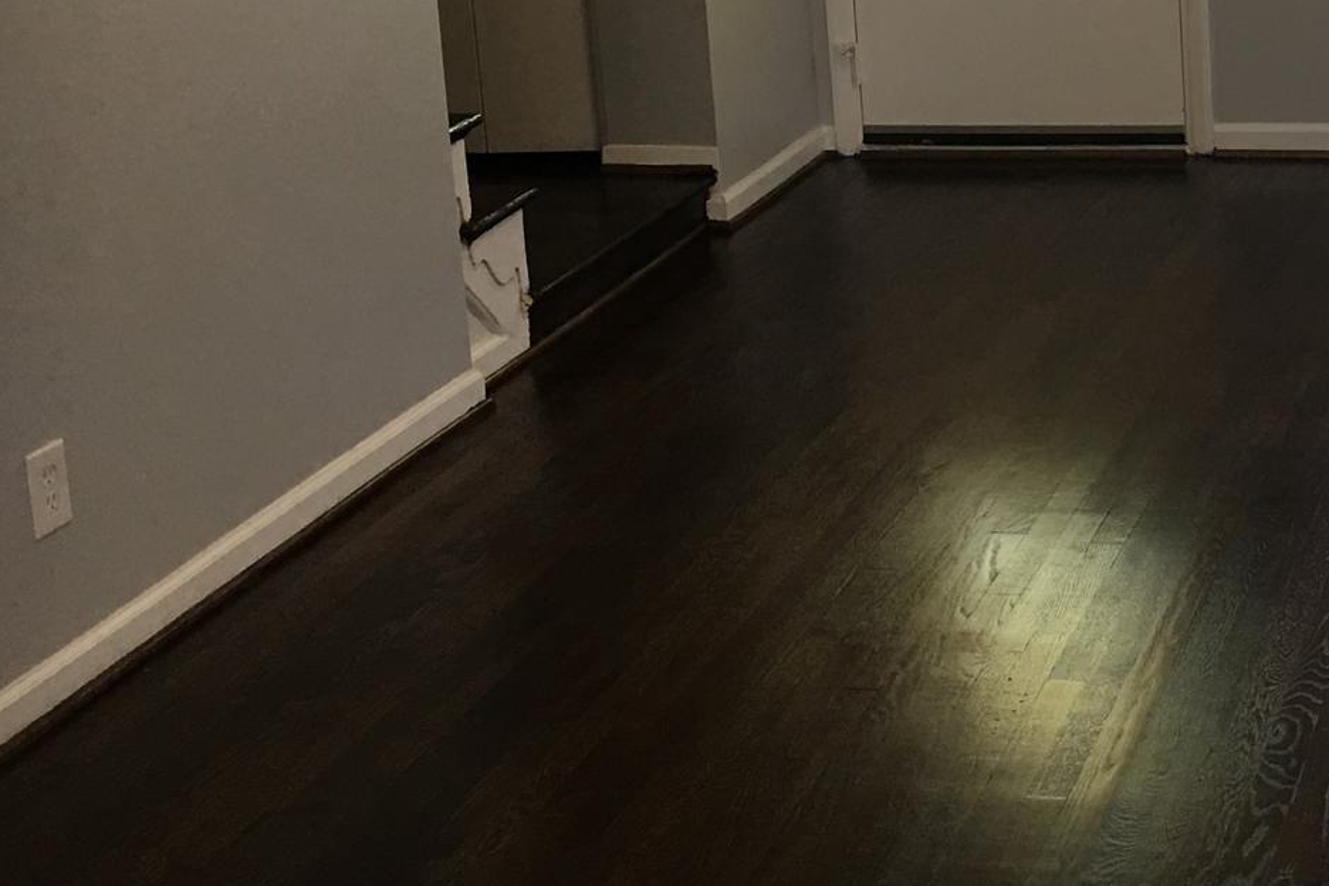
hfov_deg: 29.2
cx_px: 1214
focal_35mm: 66
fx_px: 2436
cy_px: 39
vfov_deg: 20.1
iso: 40
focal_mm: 4.15
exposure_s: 1/30
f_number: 2.2
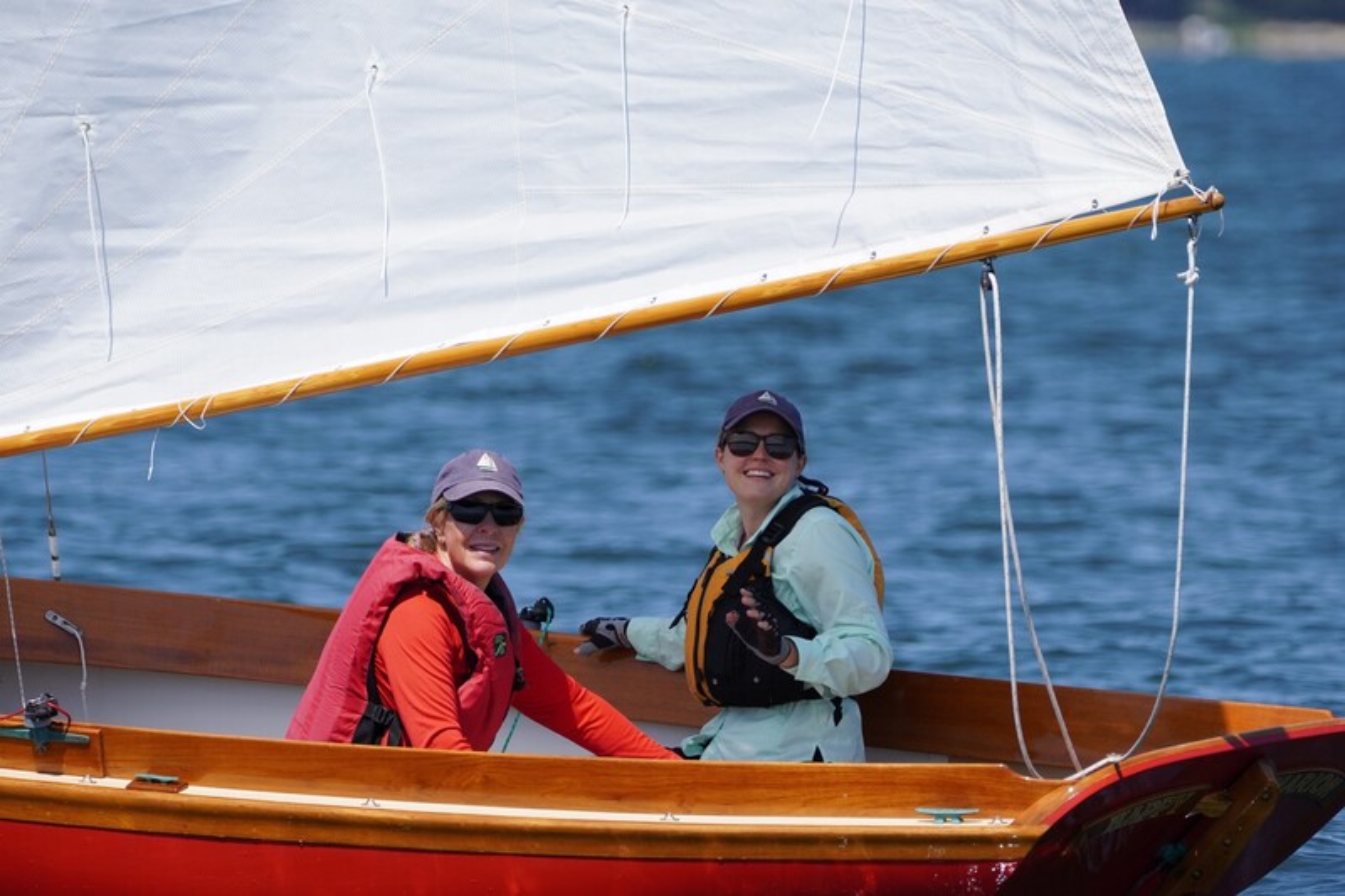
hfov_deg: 3.8
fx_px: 20226
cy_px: 448
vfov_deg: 2.5
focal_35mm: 542
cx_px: 672
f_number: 5.6
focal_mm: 361
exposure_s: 1/2000
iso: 320
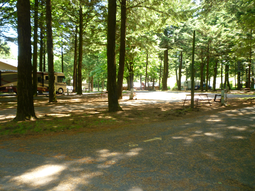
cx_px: 128
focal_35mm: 29
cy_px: 96
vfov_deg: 48.2
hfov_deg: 61.7
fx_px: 214
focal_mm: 5.2
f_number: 3.3
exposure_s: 1/30
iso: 100
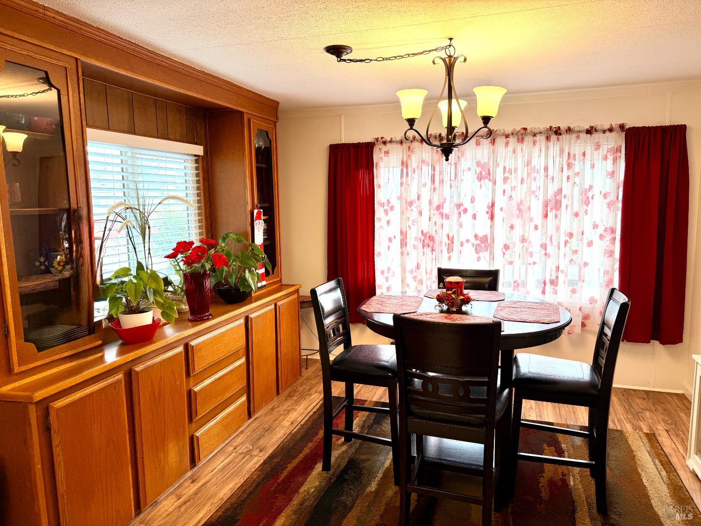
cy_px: 263
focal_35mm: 24
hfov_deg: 71.6
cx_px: 350
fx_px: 486
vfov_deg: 56.8
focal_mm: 6.76
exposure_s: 1/129
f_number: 1.78
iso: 80
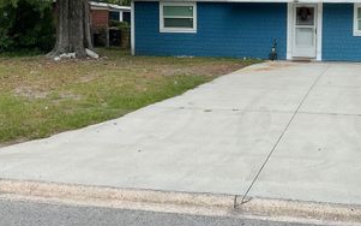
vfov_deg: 25.2
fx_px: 502
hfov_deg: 38.3
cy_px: 70
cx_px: 282
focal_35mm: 51
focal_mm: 3
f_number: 1.8
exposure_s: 1/1490
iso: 16
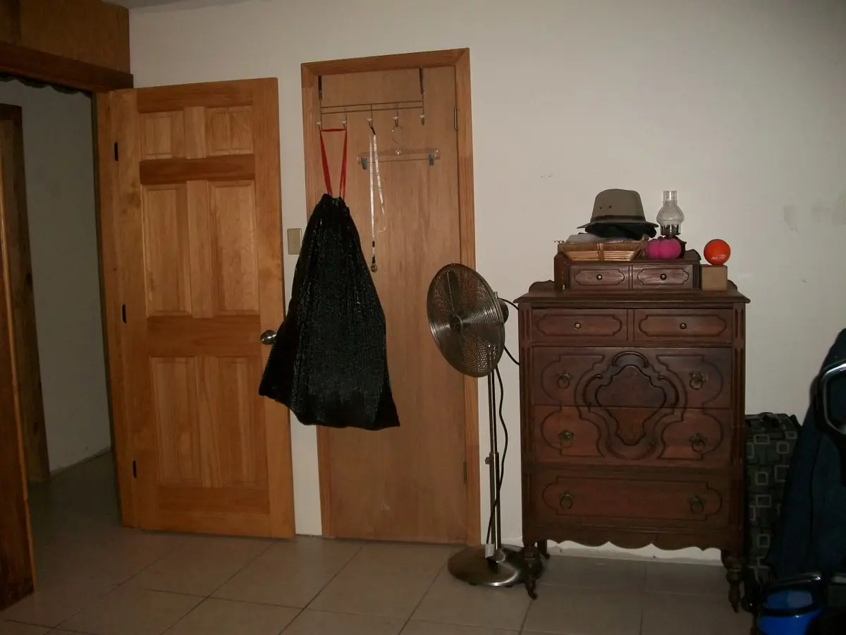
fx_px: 782
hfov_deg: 56.8
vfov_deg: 44.2
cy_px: 318
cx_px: 423
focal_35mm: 32
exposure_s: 1/30
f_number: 2.9
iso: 160
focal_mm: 5.7
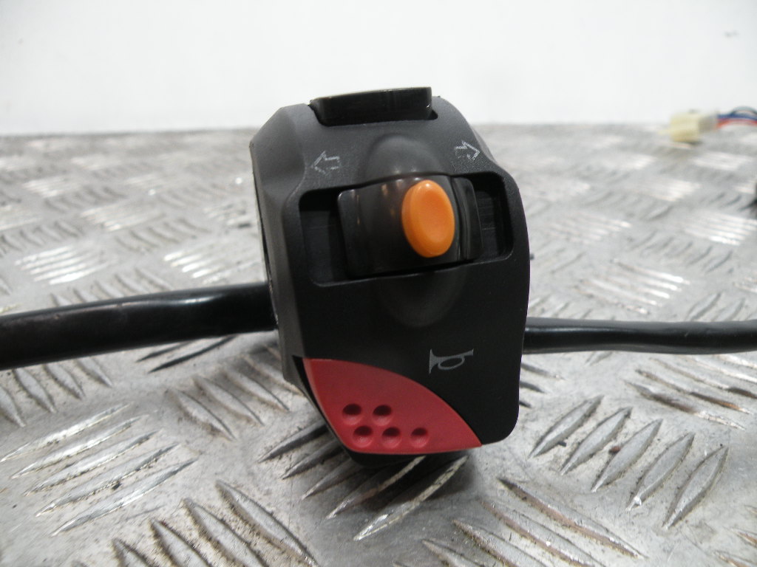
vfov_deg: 51.4
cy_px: 284
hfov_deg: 65.3
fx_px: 590
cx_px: 378
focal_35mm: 27
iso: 103
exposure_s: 1/68.3
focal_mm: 4.7
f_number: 2.8
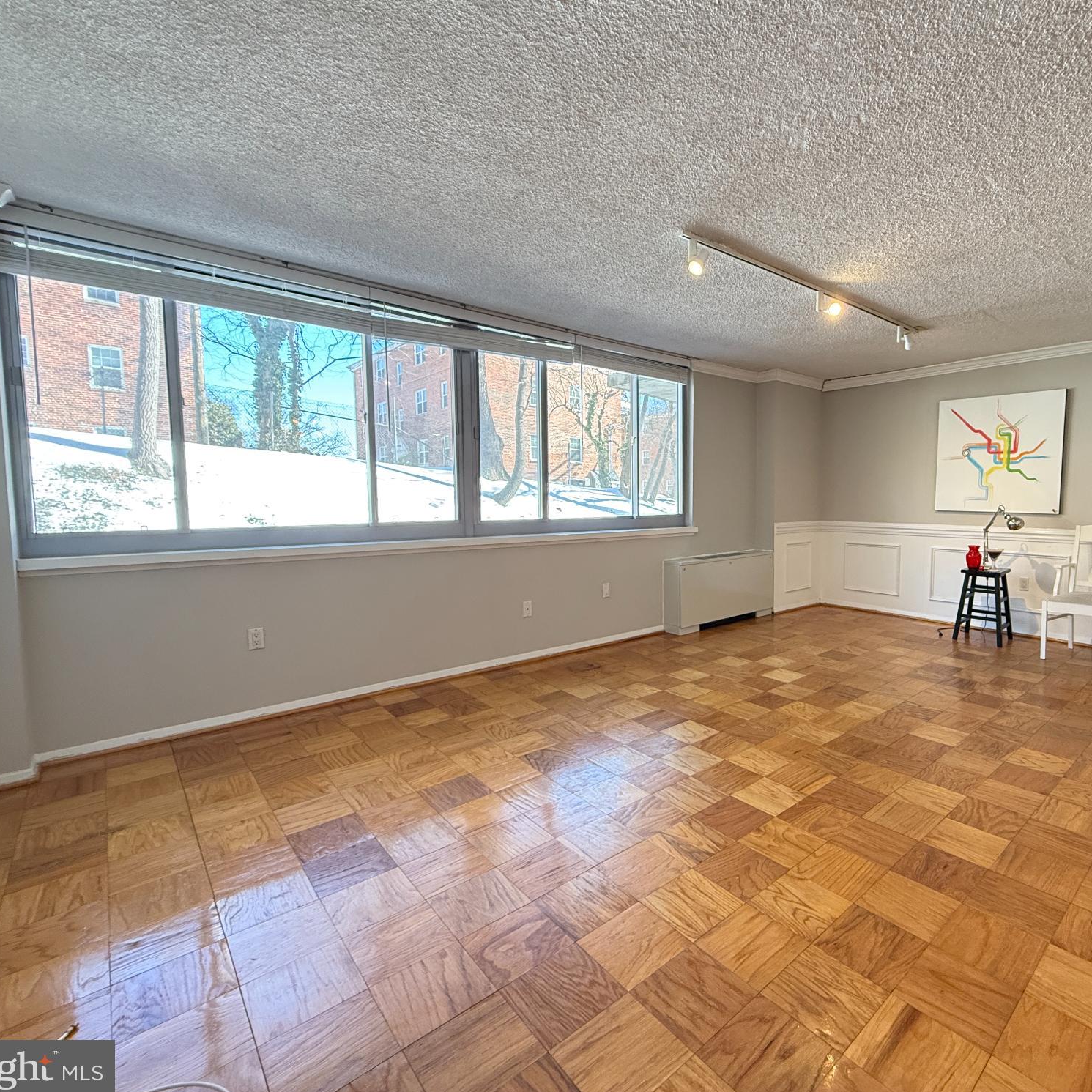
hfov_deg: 82.4
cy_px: 538
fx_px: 607
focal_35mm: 17
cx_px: 682
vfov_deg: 84.0
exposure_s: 1/120
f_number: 2.2
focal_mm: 2.22
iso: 320
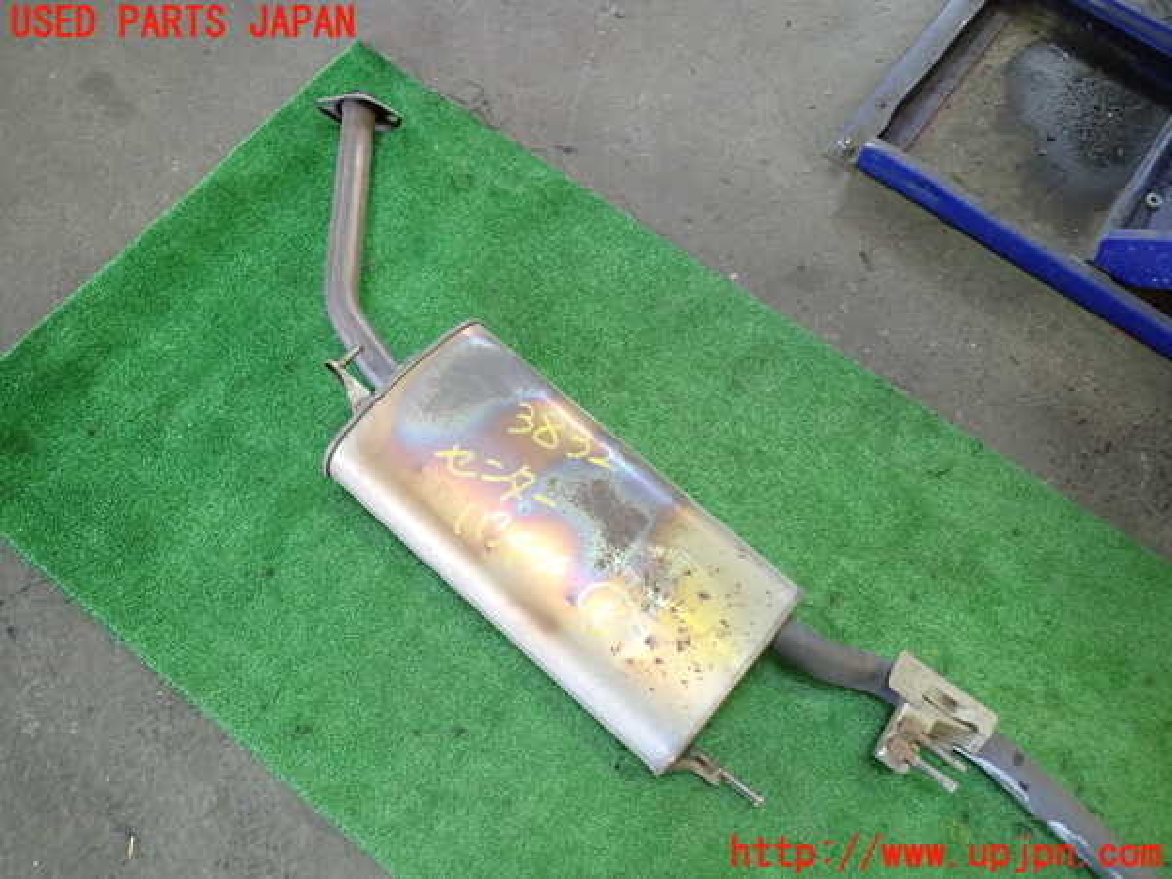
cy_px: 440
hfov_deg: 69.4
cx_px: 586
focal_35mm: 25
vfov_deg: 54.9
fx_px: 846
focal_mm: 4.5
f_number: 2
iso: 200
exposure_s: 1/30
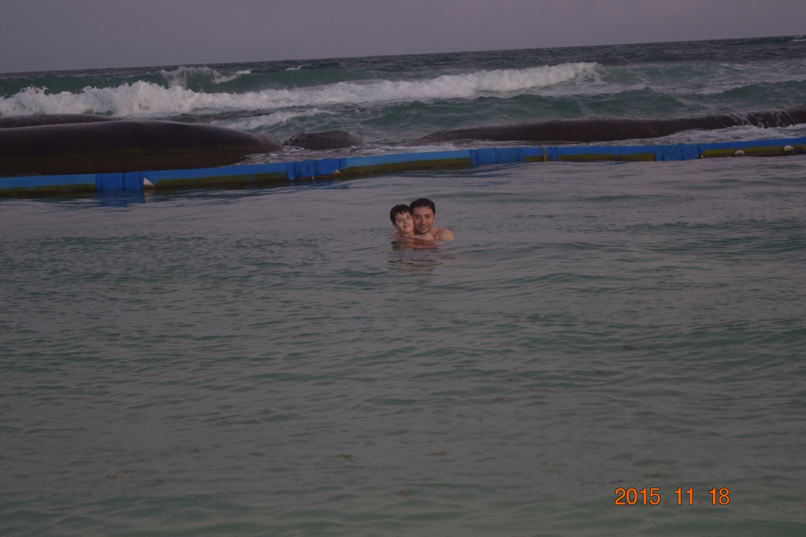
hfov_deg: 24.6
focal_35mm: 82
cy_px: 268
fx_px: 1846
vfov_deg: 16.5
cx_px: 403
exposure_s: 1/30
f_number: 5.6
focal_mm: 55
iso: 400
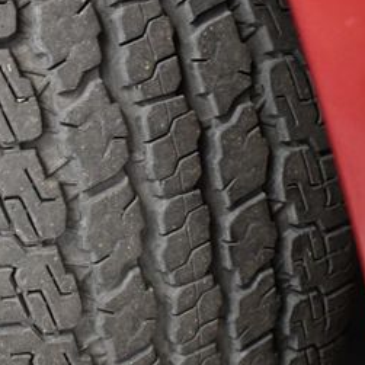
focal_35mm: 78
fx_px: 930
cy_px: 118
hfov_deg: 22.0
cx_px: 100
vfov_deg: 22.1
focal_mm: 18
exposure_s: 1/125
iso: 3200
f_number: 3.5
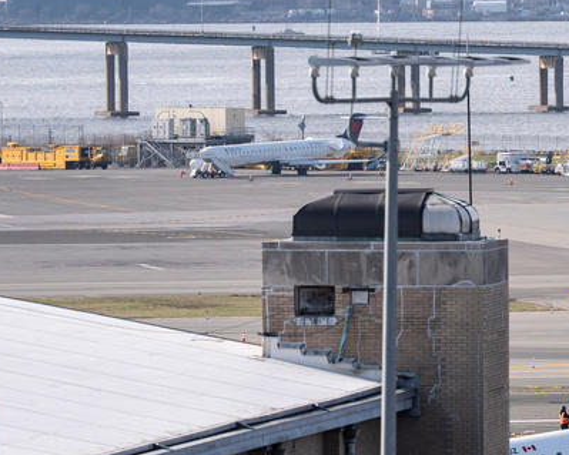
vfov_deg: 3.2
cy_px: 246
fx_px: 8115
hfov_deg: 4.0
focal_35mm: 482
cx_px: 558
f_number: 4.5
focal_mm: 200
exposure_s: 1/2000
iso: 400
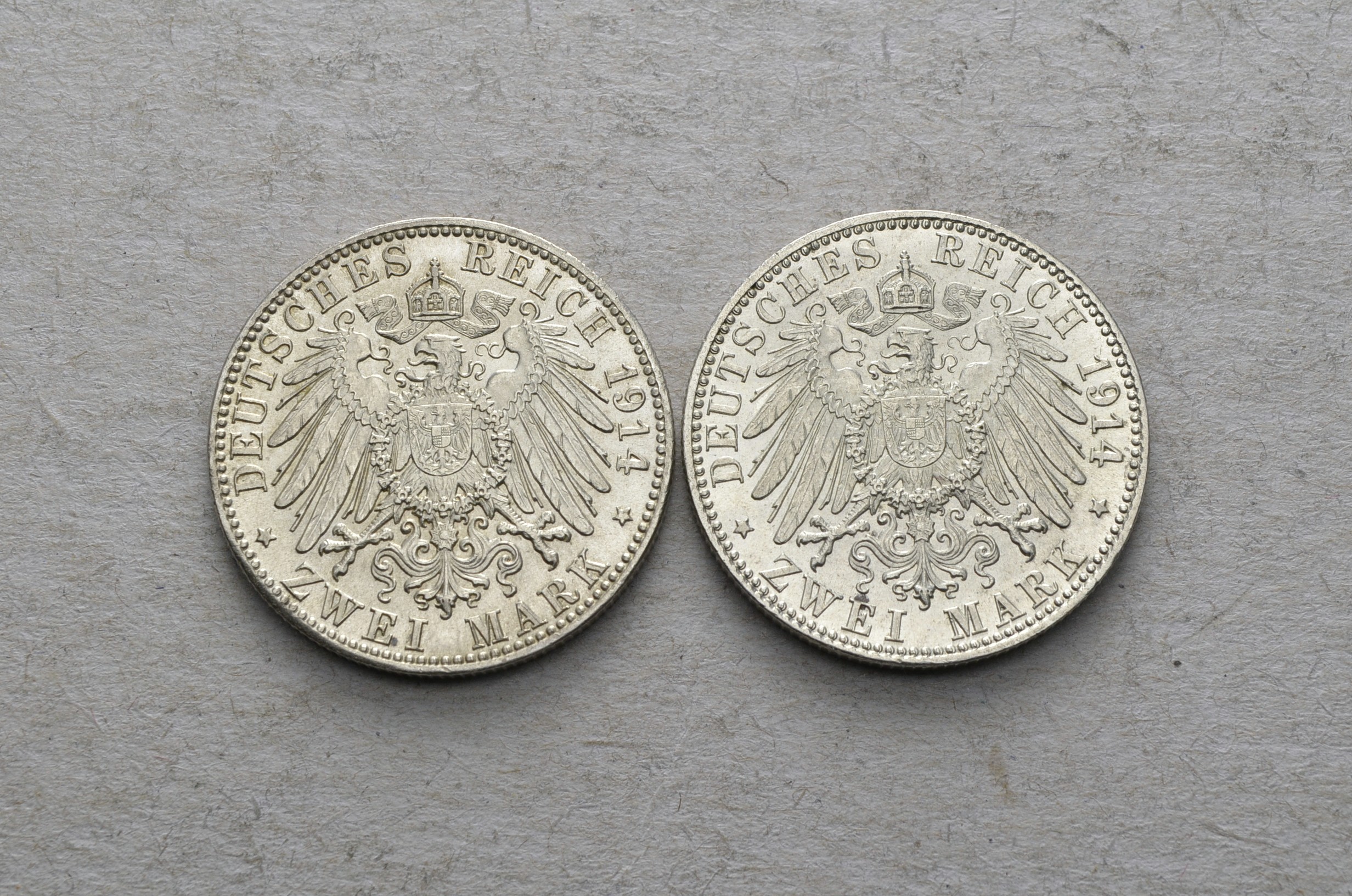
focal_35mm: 82
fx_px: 3092
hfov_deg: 24.7
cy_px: 448
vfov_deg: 16.5
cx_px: 676
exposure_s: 1/250
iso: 400
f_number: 14
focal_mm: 55
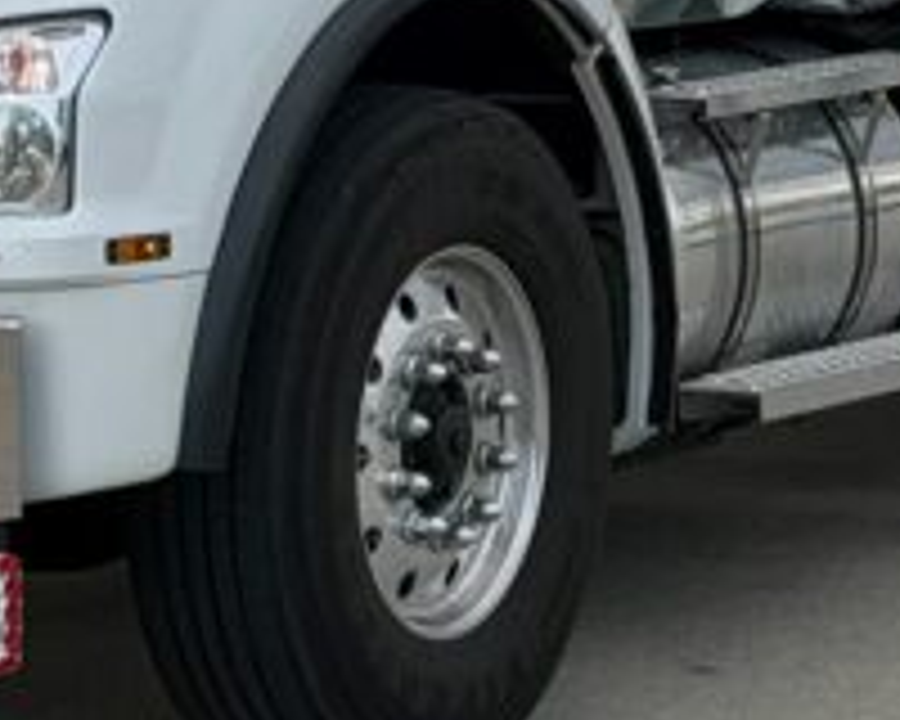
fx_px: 6393
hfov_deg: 8.0
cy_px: -130
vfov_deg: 6.4
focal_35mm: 240
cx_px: 896
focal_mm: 6.76
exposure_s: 1/1429
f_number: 1.78
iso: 100
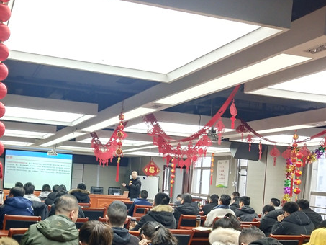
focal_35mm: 53
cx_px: 99
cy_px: 195
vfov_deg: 27.0
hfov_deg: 35.7
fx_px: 499
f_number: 1.8
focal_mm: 3.95
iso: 119
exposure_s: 1/60
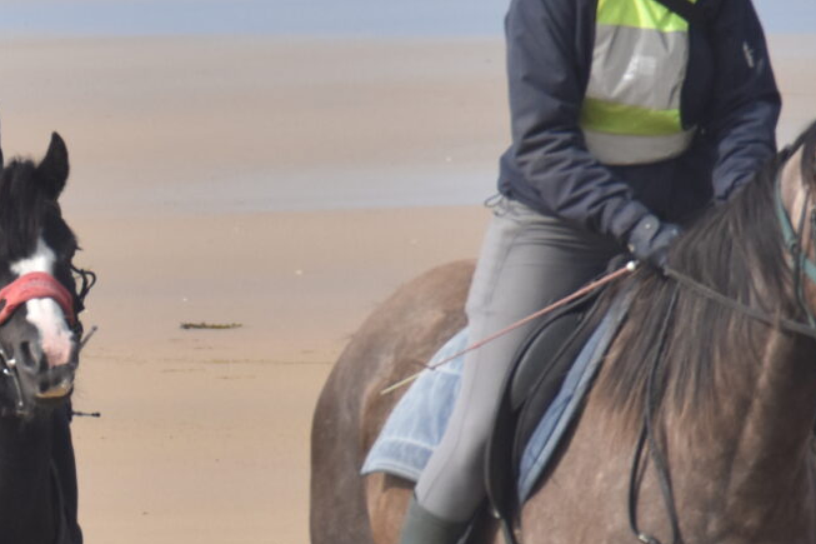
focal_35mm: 1764
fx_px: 39971
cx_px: -366
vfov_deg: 0.8
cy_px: 416
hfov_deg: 1.2
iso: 400
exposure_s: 1/1600
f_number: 7.1
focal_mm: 300
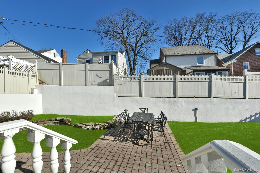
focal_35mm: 14
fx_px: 101
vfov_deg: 81.2
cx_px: 130
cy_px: 86
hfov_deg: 104.2
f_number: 22
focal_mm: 14
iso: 125
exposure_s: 1/40
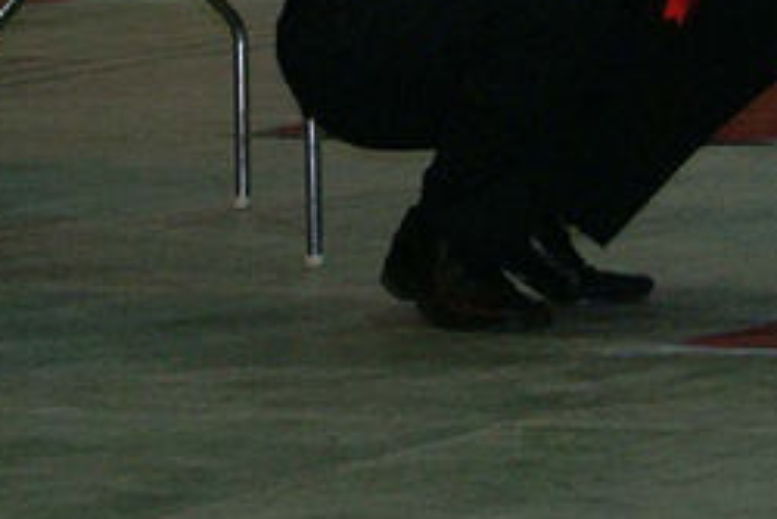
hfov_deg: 6.1
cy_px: -207
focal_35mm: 336
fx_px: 7256
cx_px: 1147
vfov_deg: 4.1
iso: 400
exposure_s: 1/125
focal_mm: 70
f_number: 5.6
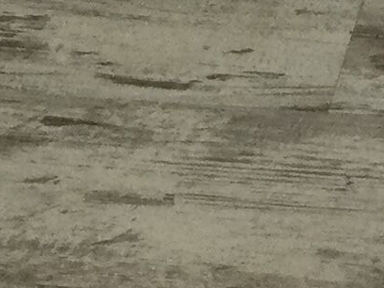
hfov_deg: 8.0
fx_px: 2751
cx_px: 351
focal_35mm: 248
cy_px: -105
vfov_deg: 5.9
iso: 80
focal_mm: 3.3
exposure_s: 1/33
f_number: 2.4
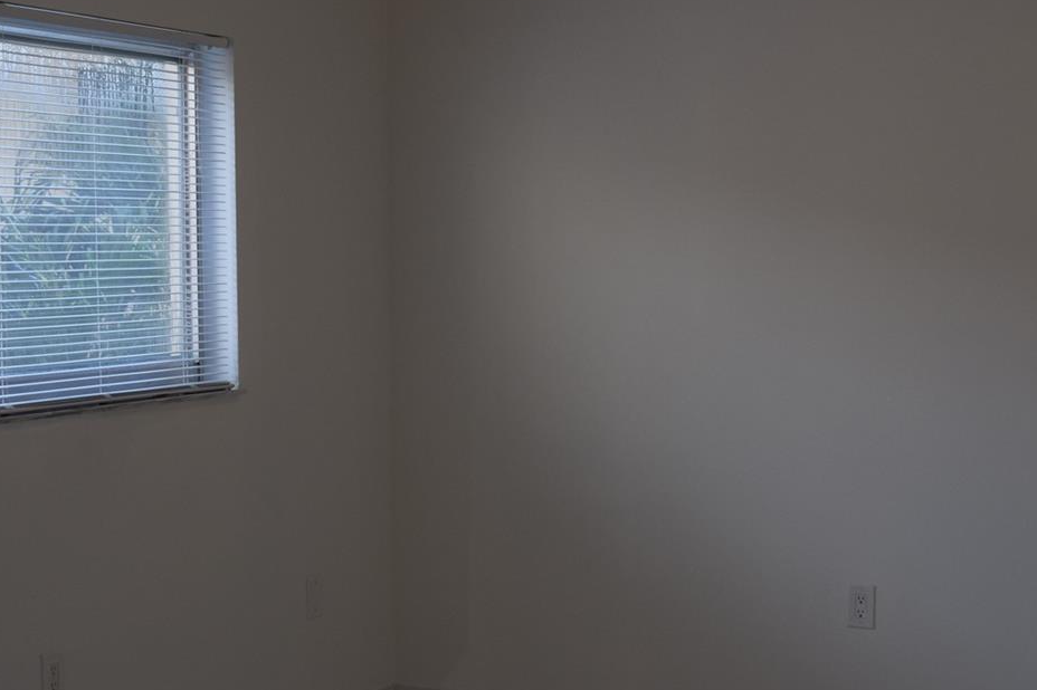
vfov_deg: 19.5
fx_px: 2012
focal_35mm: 70
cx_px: 637
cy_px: 346
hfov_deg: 28.8
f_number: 5.6
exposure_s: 1/125
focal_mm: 27
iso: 400
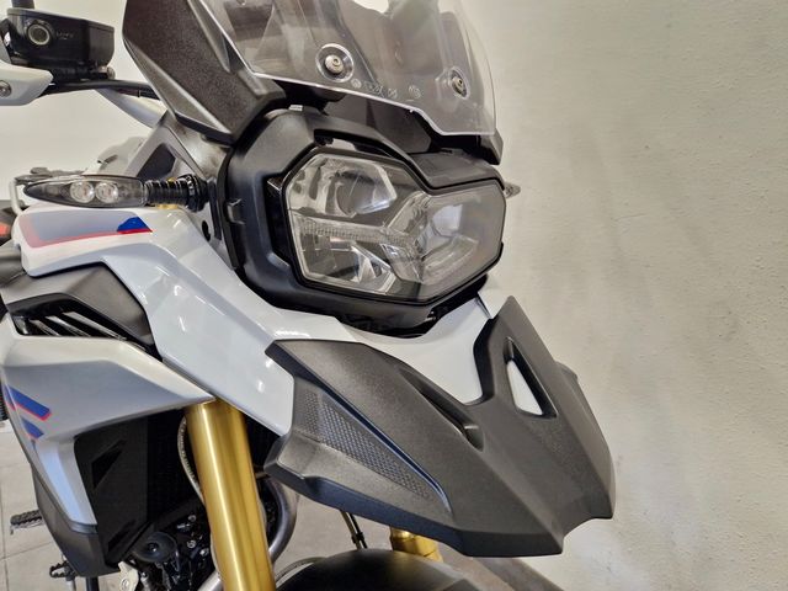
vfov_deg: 58.9
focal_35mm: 23
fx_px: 524
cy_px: 296
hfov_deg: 73.9
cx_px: 394
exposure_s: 1/100
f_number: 1.8
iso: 800
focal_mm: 5.4
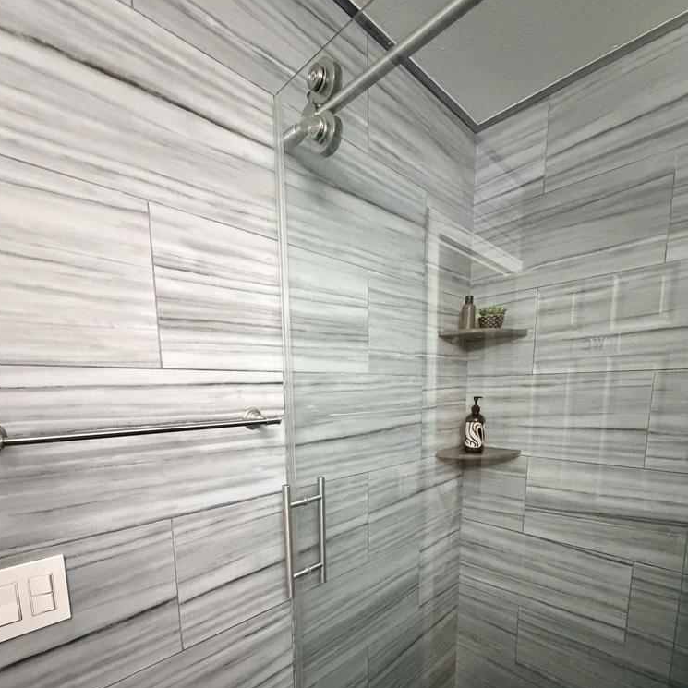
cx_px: 341
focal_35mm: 17
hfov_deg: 84.0
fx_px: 382
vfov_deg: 81.6
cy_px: 450
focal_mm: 2.22
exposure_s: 1/40
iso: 800
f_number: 2.2
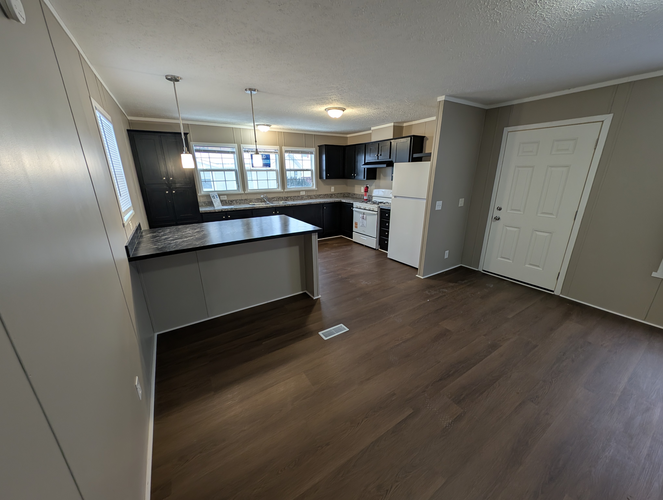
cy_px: 250
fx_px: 230
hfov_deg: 110.5
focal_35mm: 12
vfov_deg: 94.6
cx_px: 332
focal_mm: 2.23
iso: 56
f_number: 1.95
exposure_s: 1/24
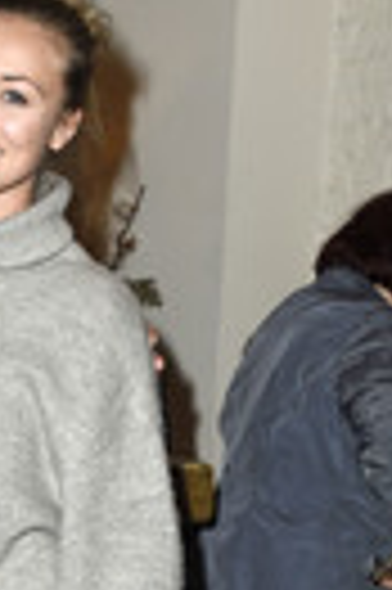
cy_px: 500
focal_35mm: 110
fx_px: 1801
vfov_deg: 18.4
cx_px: -115
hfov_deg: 12.1
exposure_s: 1/160
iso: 640
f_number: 5.6
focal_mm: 36
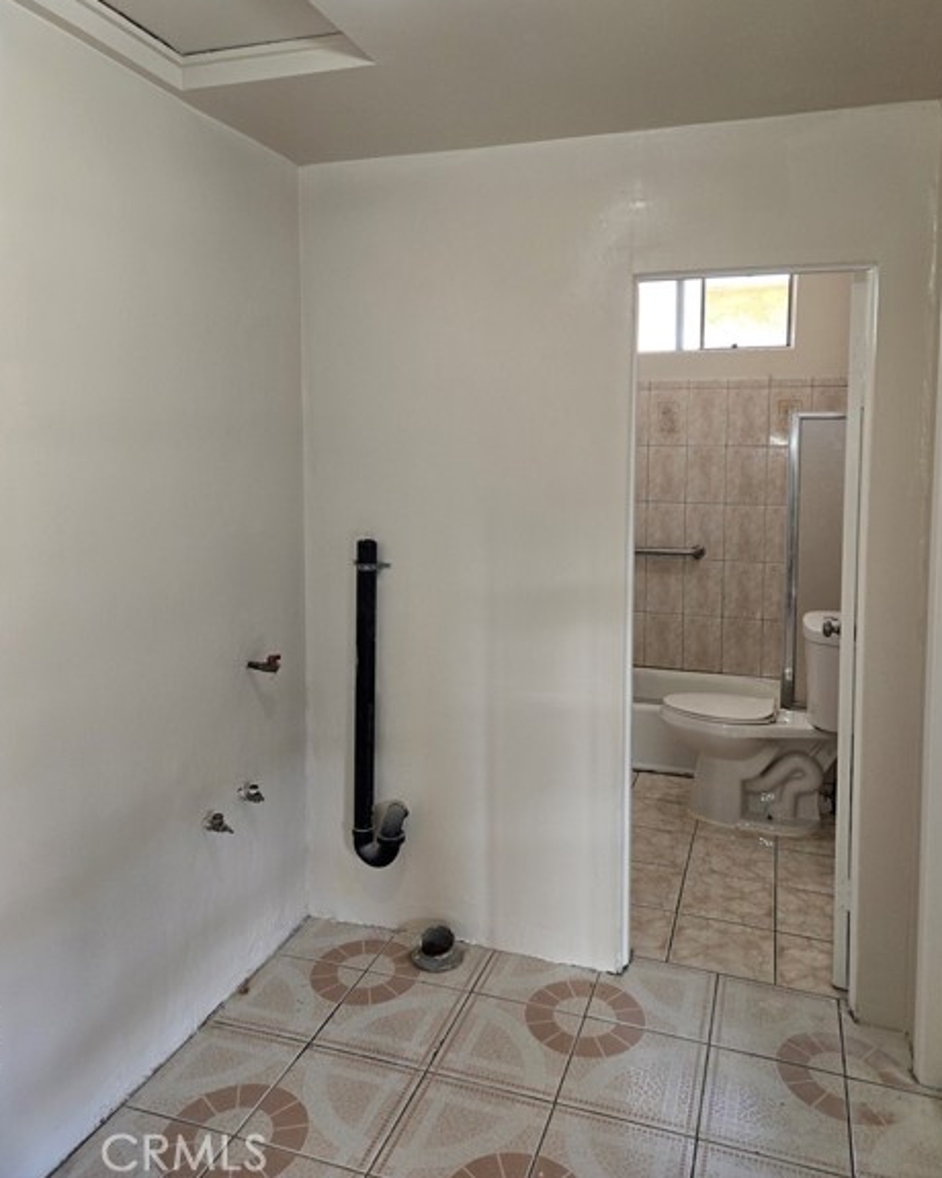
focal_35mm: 25
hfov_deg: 56.8
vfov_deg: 67.9
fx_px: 871
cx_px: 477
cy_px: 527
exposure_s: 1/60
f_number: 1.8
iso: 64
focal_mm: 5.4
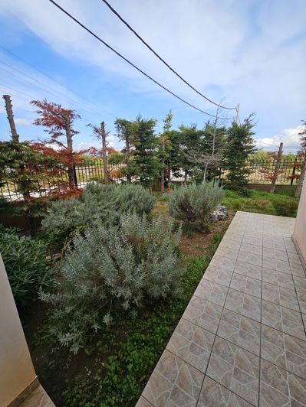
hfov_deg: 89.9
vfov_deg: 106.2
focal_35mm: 13
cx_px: 153
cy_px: 204
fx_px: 153
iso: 50
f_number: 2.2
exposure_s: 1/1050
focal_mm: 2.2
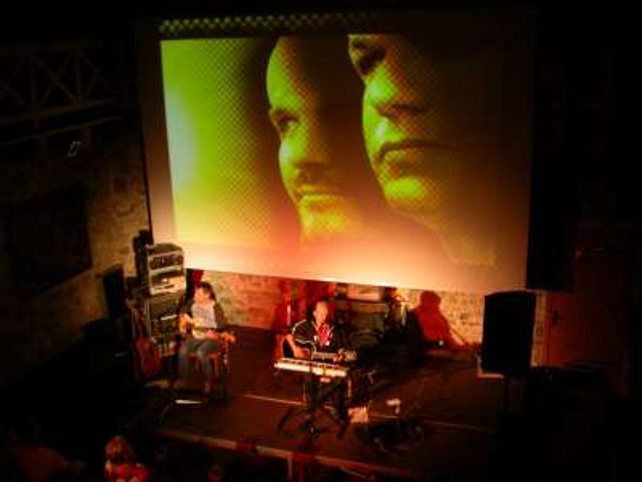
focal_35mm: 38
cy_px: 241
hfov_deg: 49.0
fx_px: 705
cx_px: 321
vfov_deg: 37.7
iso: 100
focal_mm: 7.85
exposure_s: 1/10.6
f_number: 2.6
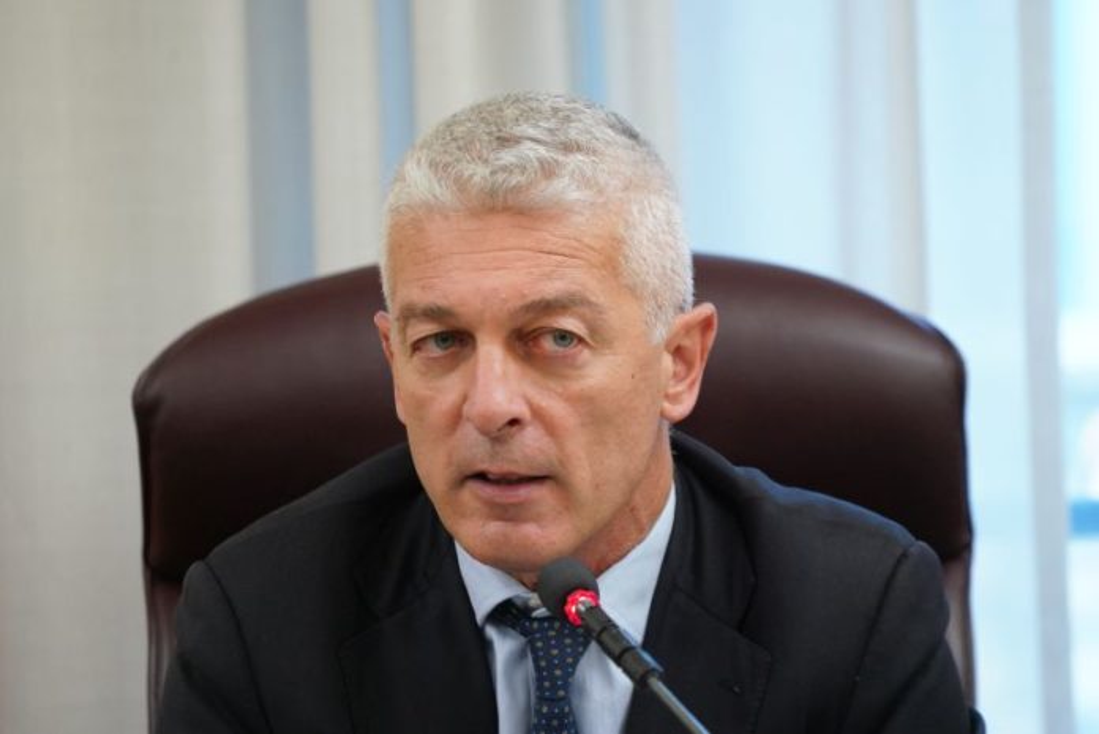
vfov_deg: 5.1
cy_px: 367
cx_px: 550
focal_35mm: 271
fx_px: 8278
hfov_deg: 7.6
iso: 6400
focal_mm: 271
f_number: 5.6
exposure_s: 1/320
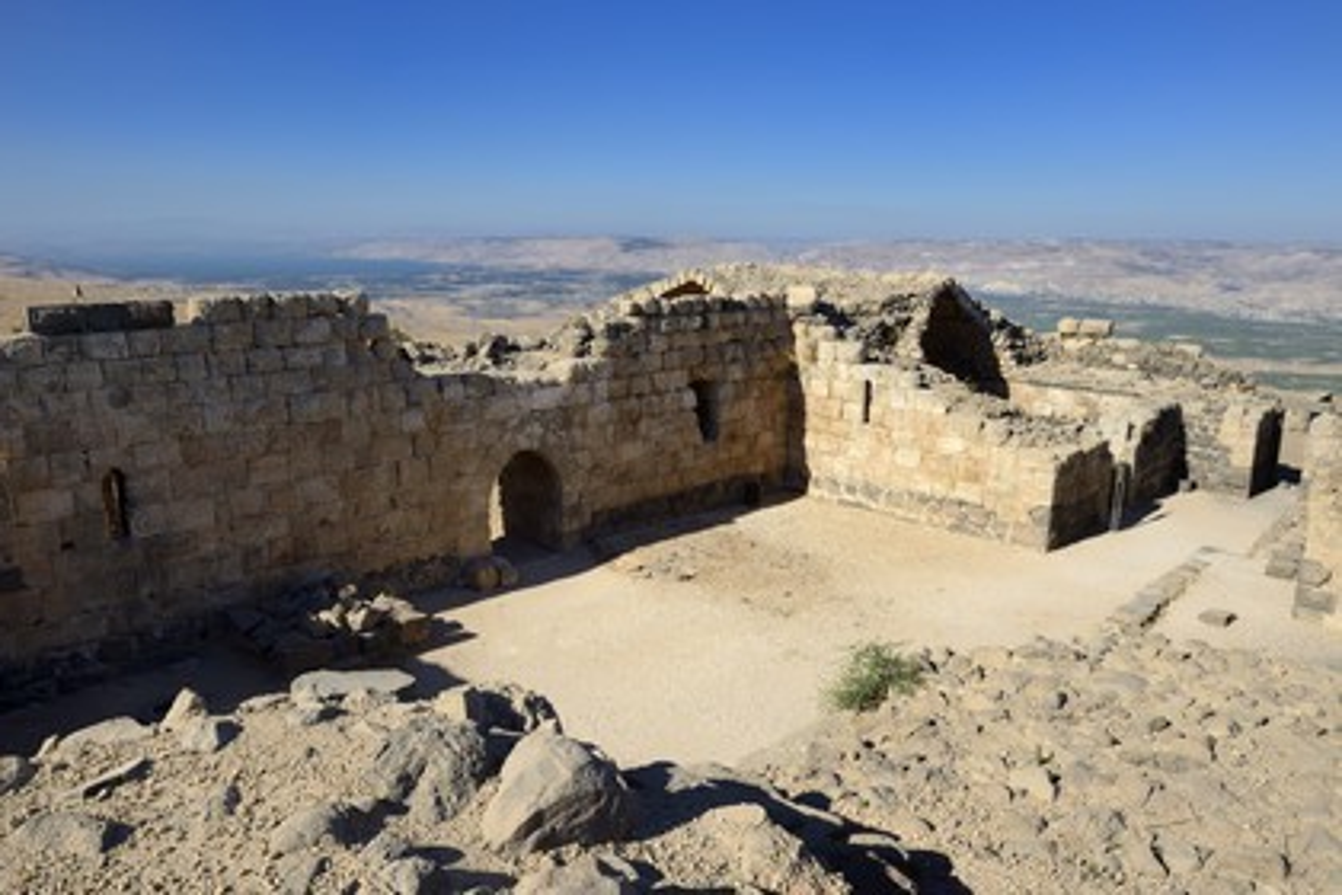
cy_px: 448
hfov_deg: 73.7
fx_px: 895
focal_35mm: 24
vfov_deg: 53.1
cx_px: 671
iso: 200
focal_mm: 24
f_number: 11
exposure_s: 1/320
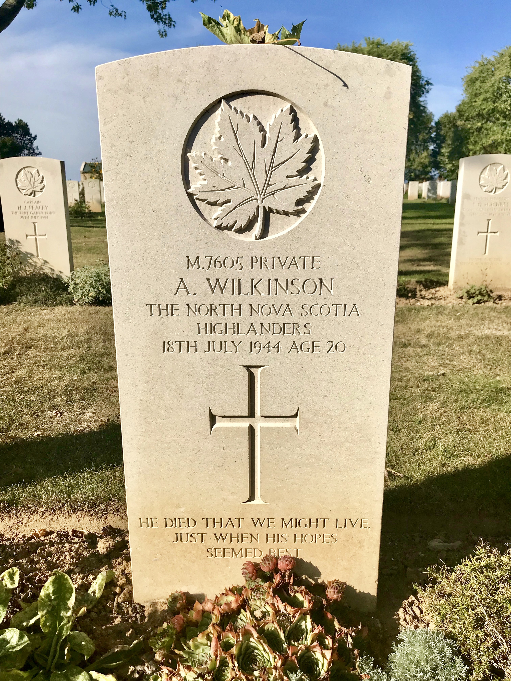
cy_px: 340
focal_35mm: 28
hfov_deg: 49.7
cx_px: 256
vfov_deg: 63.4
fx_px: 551
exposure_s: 1/4000
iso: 20
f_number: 1.8
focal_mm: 3.99
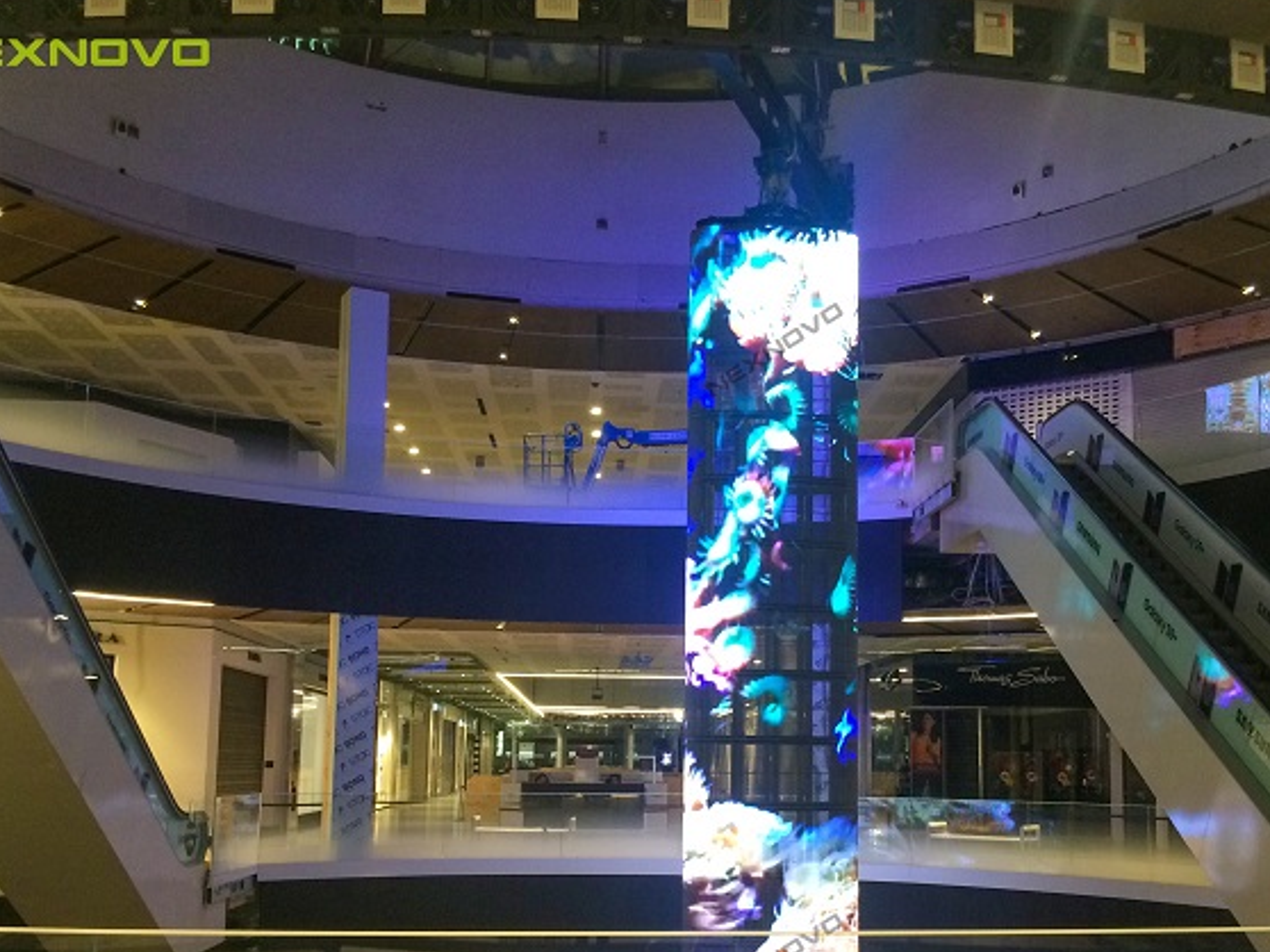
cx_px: 703
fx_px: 1430
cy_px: 606
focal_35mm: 39
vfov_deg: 36.5
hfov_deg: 47.8
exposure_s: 1/33
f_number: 2.2
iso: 250
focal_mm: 4.15
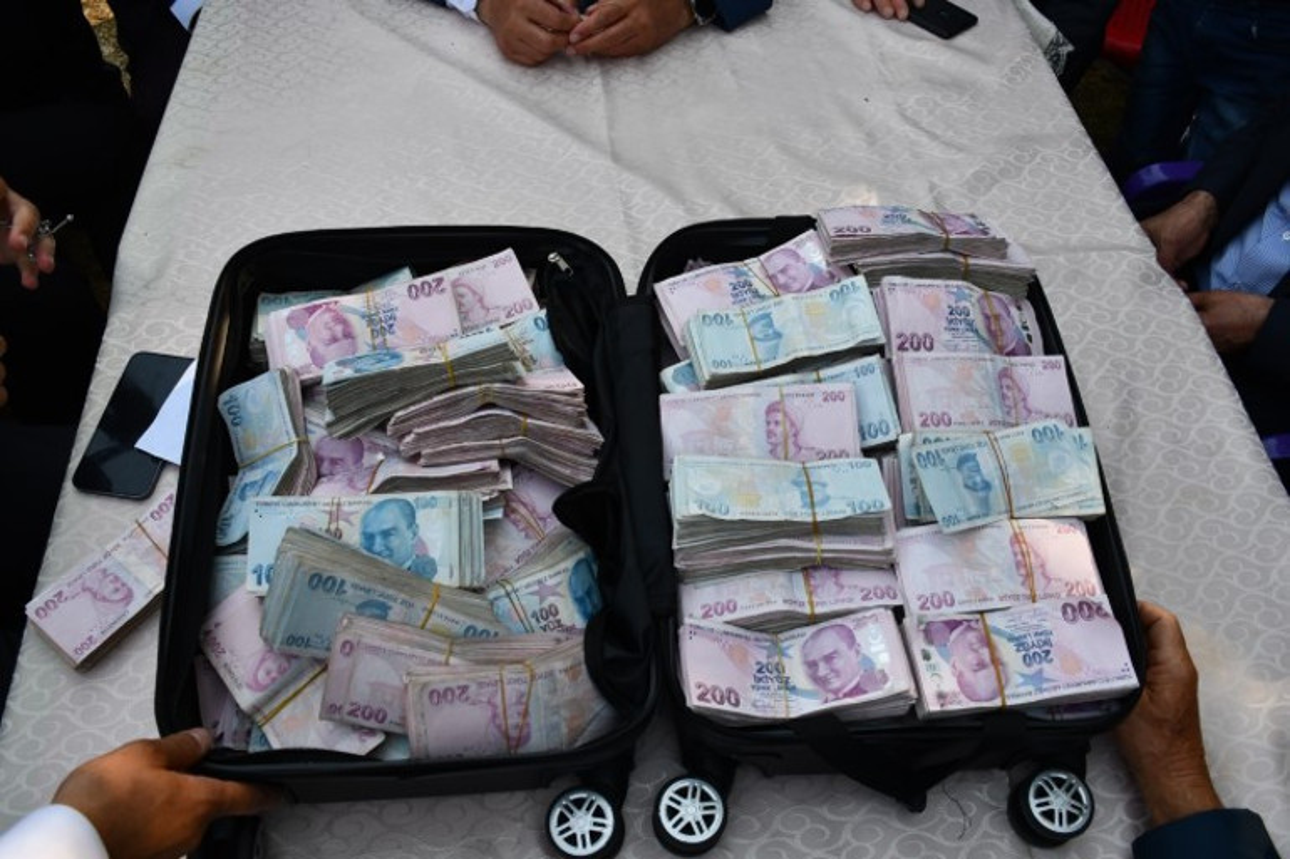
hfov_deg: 67.4
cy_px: 430
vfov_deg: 47.9
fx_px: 967
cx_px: 645
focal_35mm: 27
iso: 250
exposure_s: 1/250
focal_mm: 18
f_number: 5.6
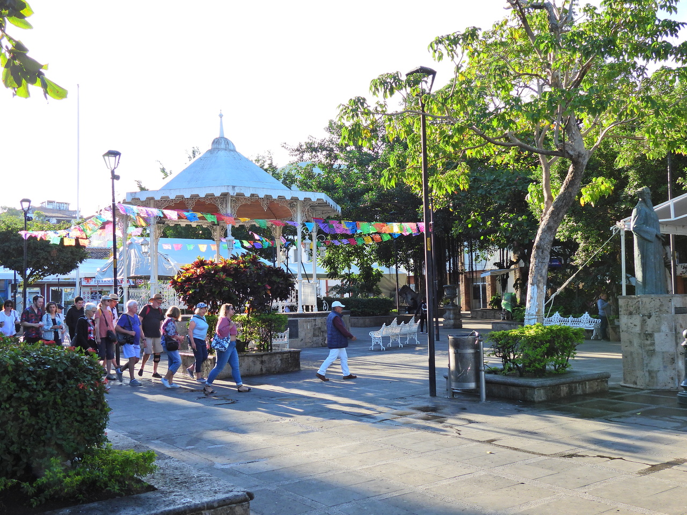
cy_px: 258
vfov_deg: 40.7
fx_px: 695
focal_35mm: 35
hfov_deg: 52.6
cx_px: 344
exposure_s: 1/320
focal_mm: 6.2
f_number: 3.2
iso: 100
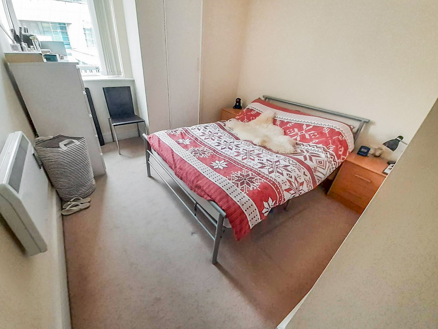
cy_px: 164
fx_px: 164
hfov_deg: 106.2
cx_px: 219
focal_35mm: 13
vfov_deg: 89.9
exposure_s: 1/33
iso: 200
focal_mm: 1.1
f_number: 2.2
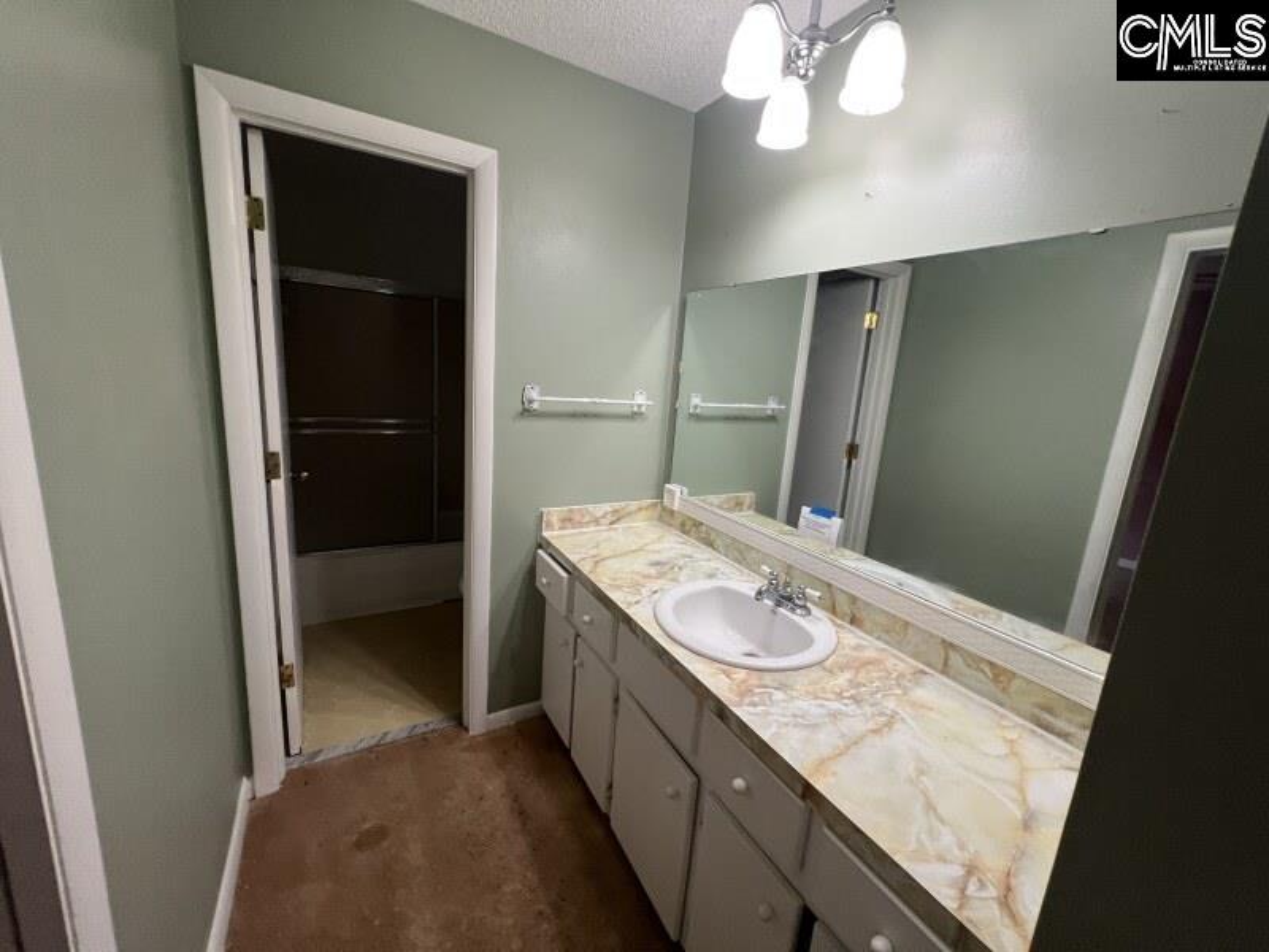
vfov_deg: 89.9
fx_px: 477
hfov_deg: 106.2
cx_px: 634
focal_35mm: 13
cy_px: 476
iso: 160
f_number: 1.8
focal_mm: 1.57
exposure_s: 1/60
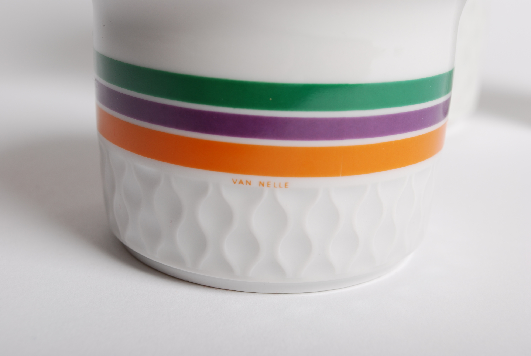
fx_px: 753
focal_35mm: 51
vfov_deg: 26.6
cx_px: 266
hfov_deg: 38.8
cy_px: 178
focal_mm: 34
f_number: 9
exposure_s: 1/160
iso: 100
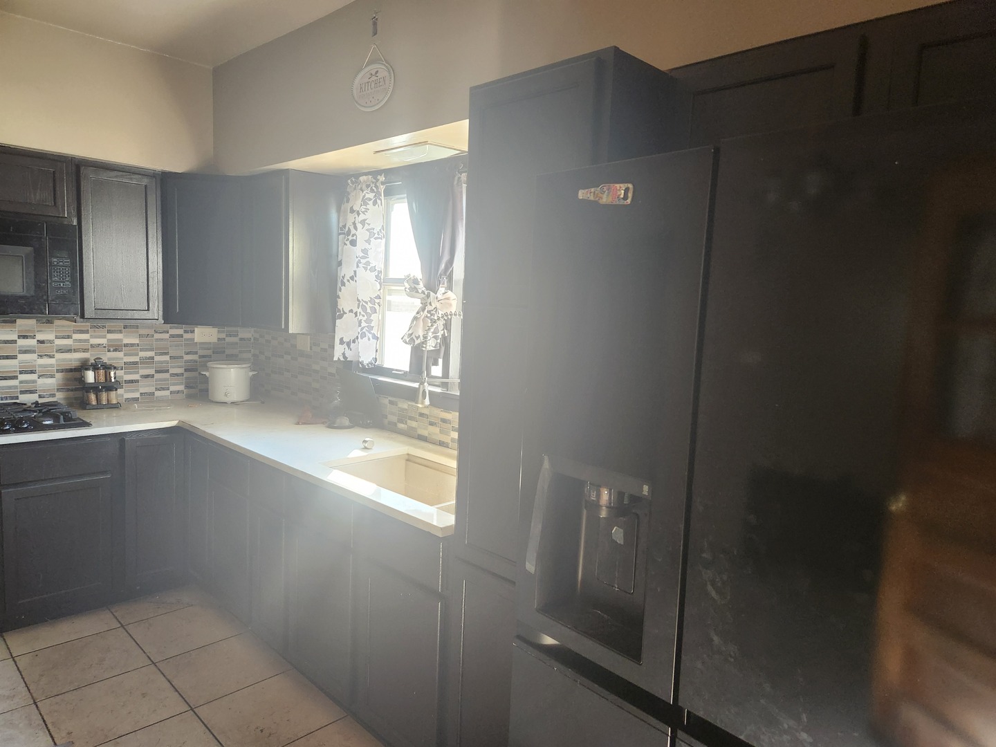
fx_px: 662
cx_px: 498
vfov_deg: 58.9
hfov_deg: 73.9
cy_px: 374
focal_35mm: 23
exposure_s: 1/120
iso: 500
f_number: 1.8
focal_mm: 5.4
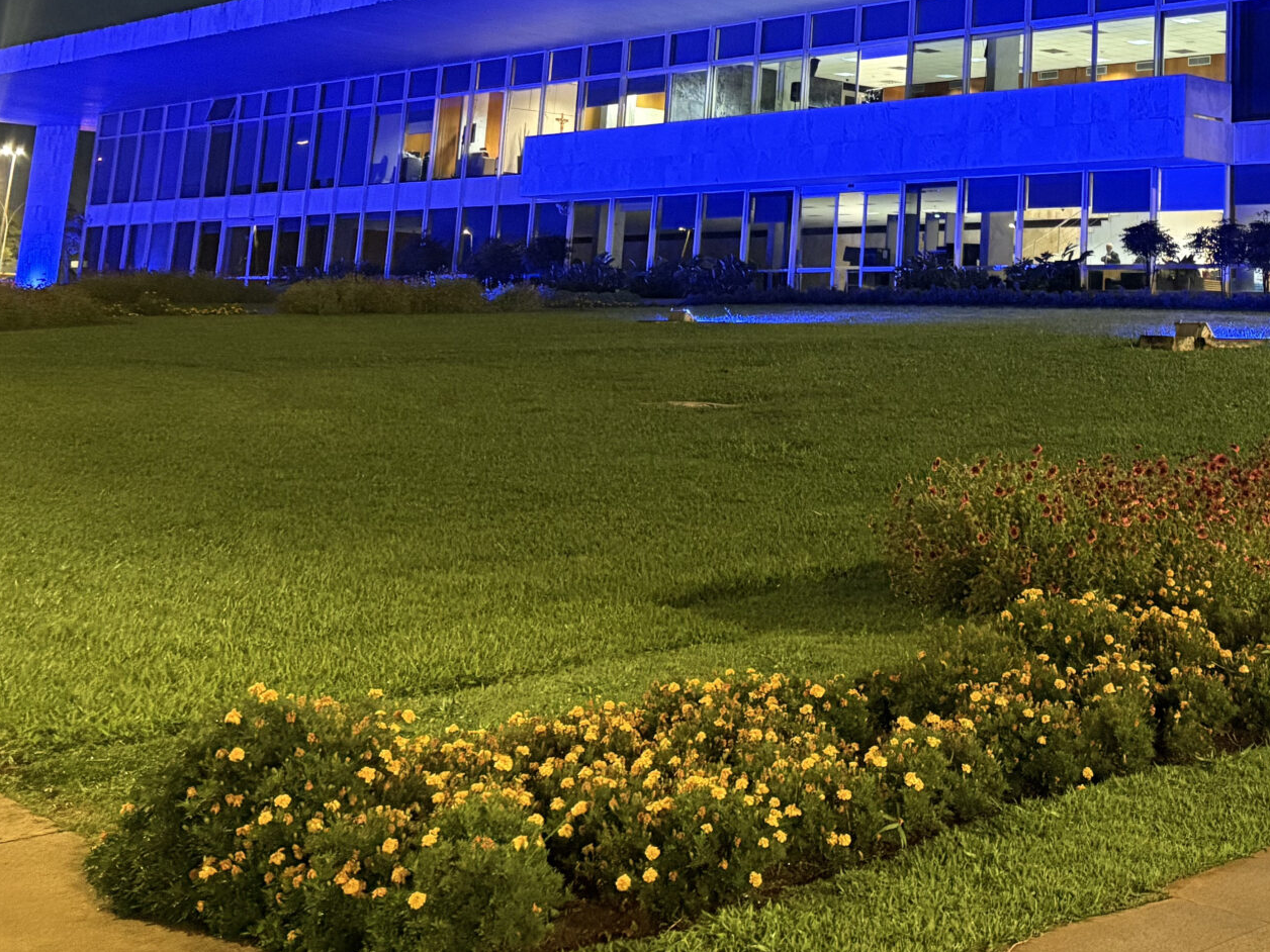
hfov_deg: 34.7
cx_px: 1065
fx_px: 1944
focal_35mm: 53
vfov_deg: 26.0
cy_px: -13
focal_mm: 5.96
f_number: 1.6
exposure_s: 1/17
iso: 1000
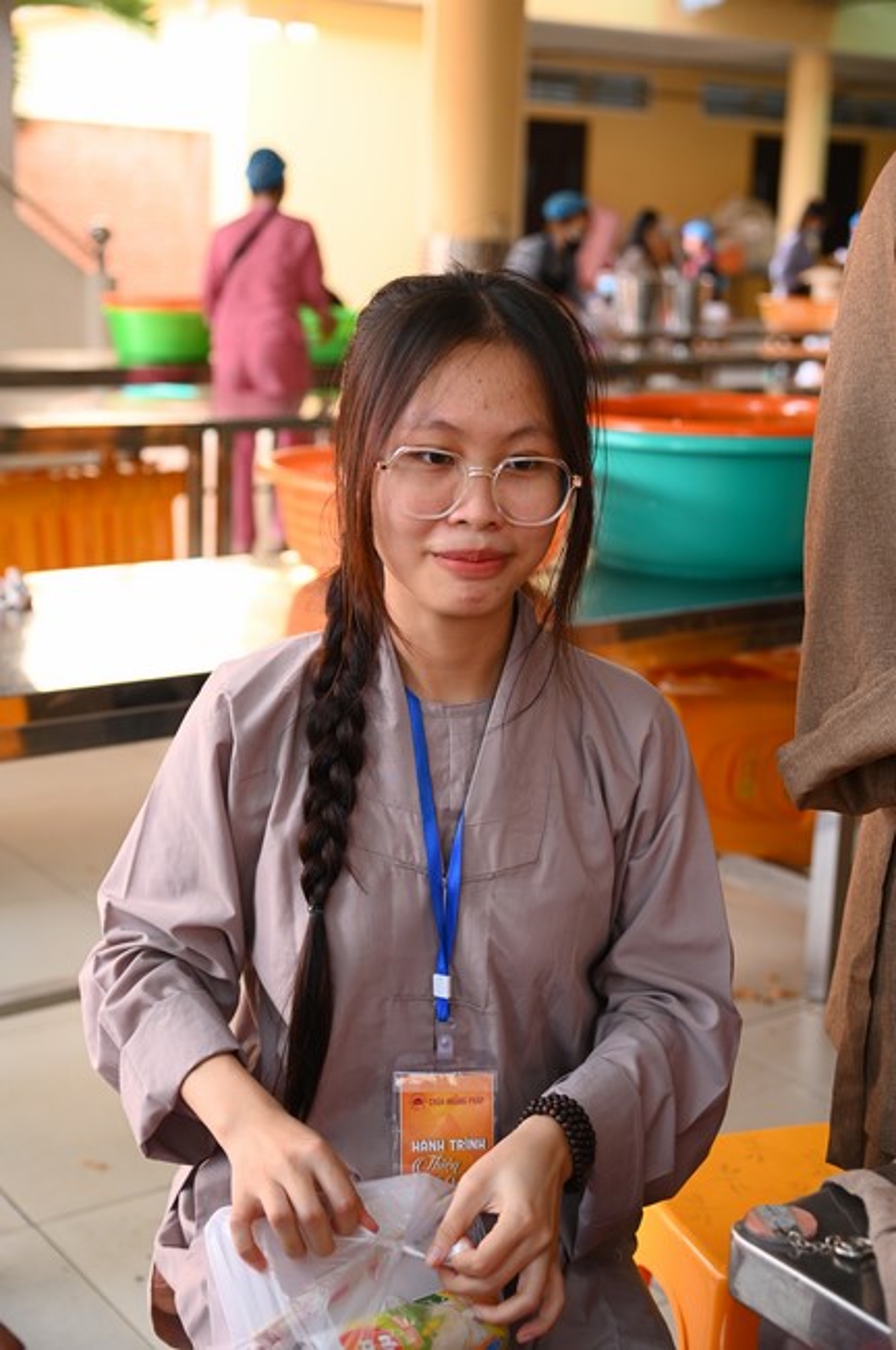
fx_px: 1871
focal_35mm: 50
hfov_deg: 26.9
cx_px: 448
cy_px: 675
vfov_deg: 39.6
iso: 800
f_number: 4
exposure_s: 1/160
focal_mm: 50
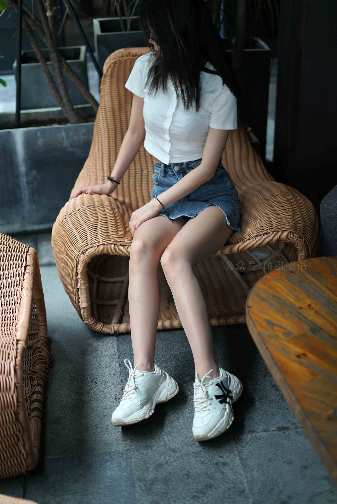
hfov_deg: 27.0
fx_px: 701
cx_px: 168
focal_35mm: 50
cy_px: 252
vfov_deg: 39.6
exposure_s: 1/640
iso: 200
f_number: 1.8
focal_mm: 50
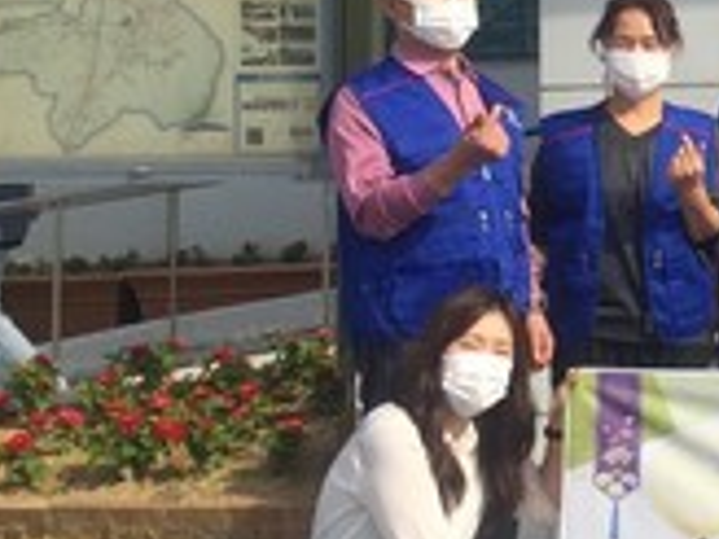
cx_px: 1197
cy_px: 9
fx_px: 2202
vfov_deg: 13.8
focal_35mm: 106
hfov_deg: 16.3
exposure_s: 1/2326
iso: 32
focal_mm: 4.15
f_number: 2.2
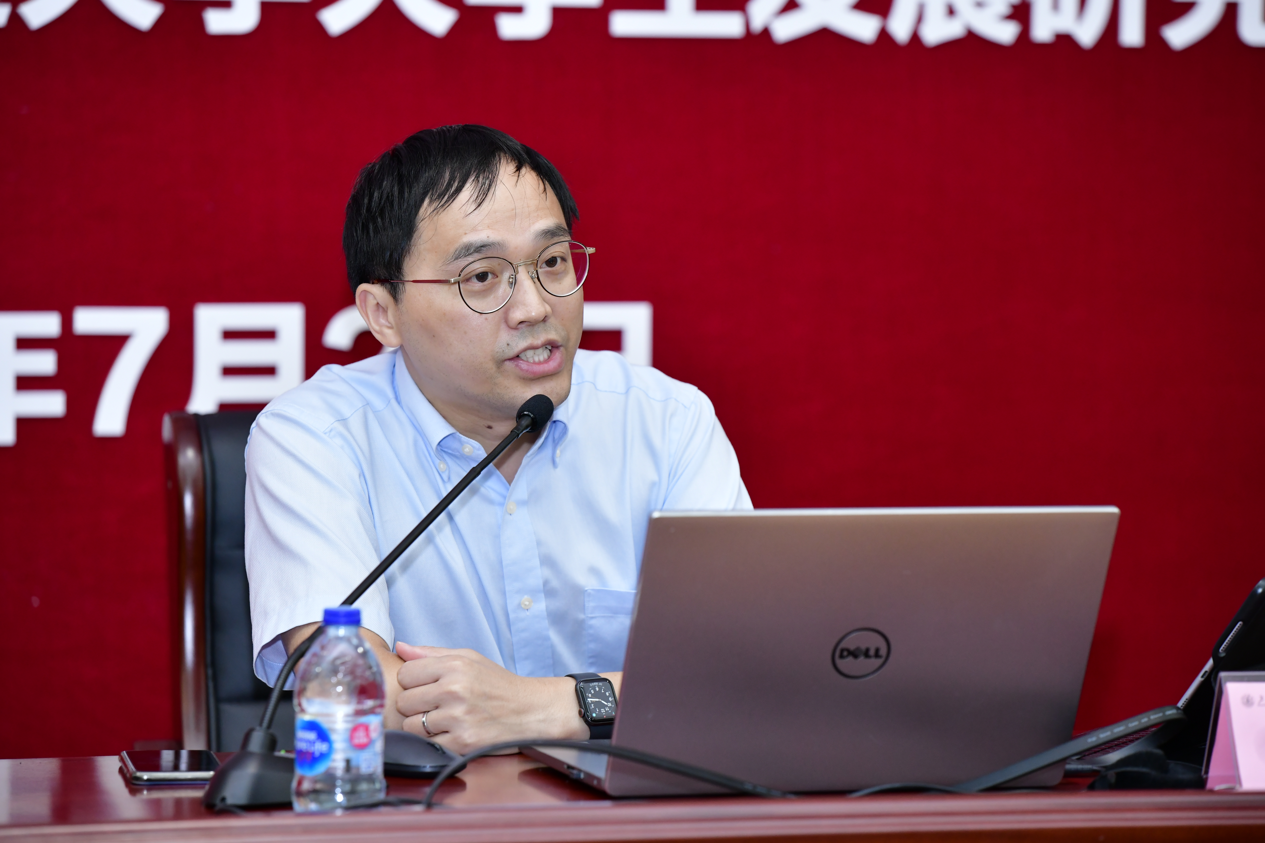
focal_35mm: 170
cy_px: 422
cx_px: 632
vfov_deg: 8.1
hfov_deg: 12.1
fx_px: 5973
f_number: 4
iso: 1600
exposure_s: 1/100
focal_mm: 170
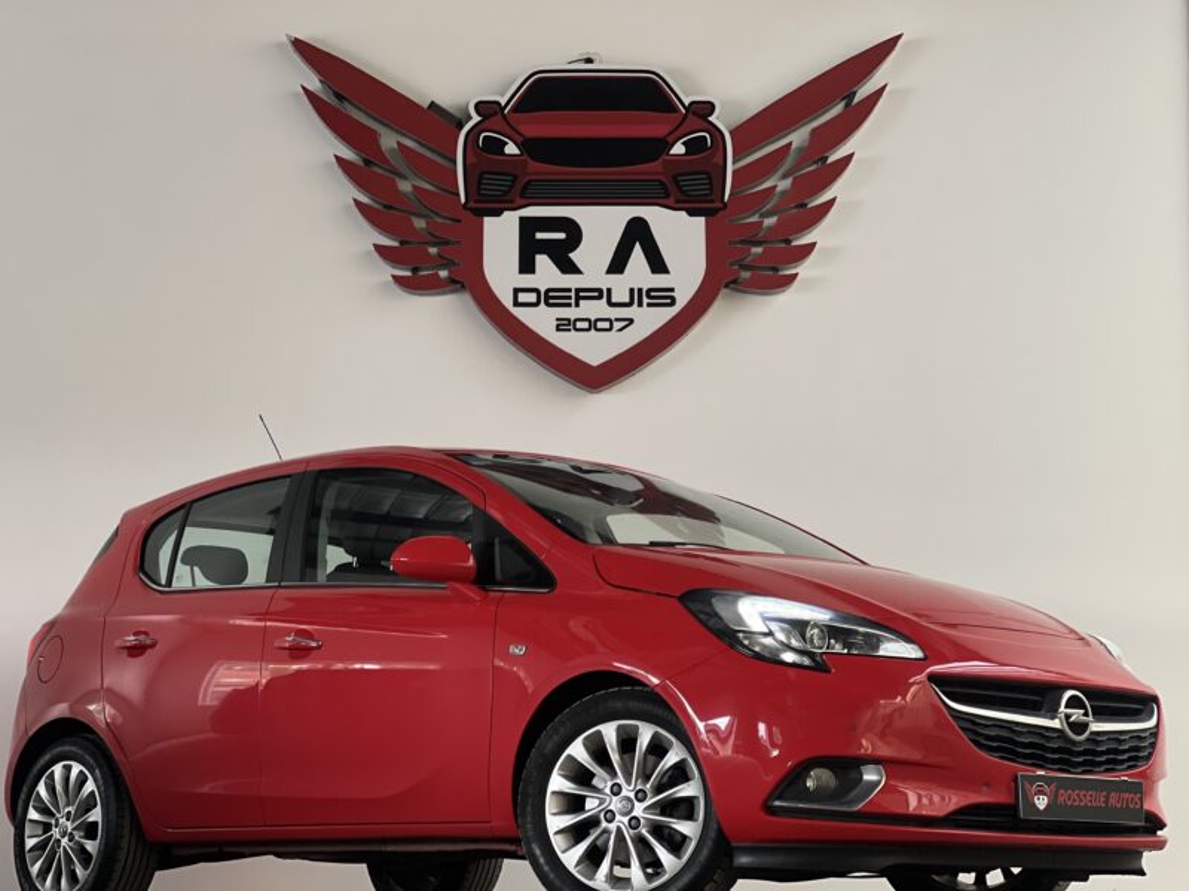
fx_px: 2645
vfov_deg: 19.1
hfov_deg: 25.3
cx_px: 594
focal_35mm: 77
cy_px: 446
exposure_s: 1/25
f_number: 2.8
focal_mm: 9
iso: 320
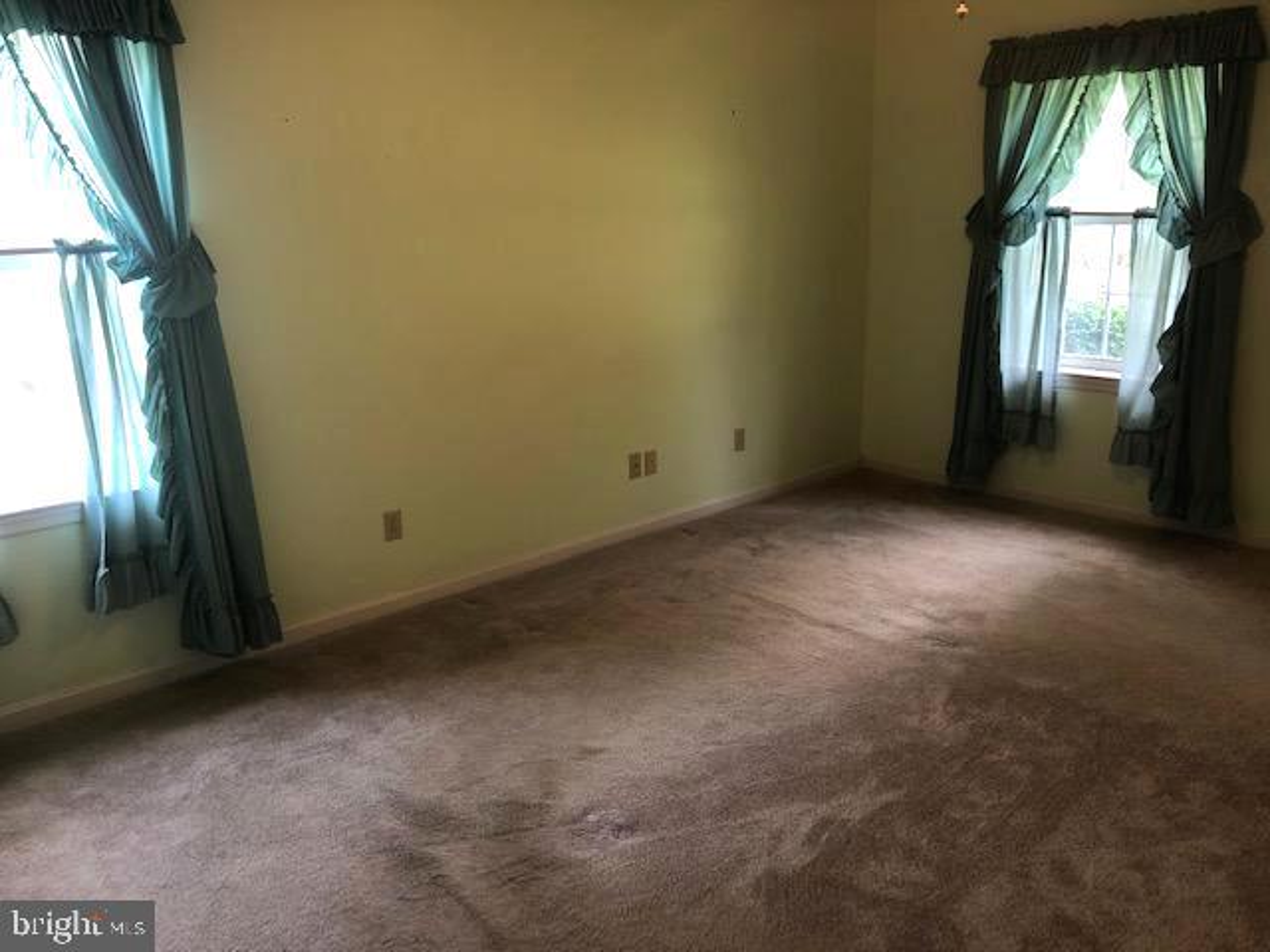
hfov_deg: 63.4
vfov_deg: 49.7
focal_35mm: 28
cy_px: 476
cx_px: 635
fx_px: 1027
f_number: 1.8
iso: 25
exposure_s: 1/20
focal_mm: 3.99
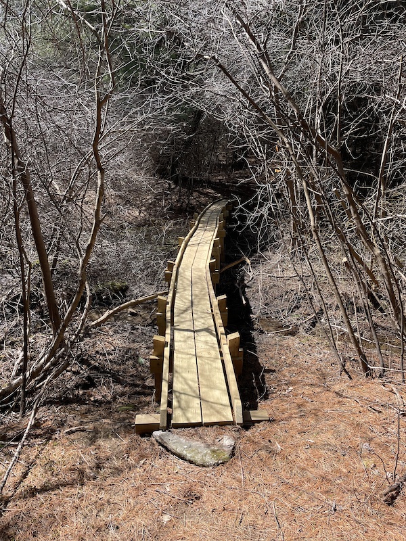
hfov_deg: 53.1
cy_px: 270
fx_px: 407
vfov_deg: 67.3
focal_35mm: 26
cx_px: 203
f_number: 1.6
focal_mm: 4.2
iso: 32
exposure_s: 1/1043
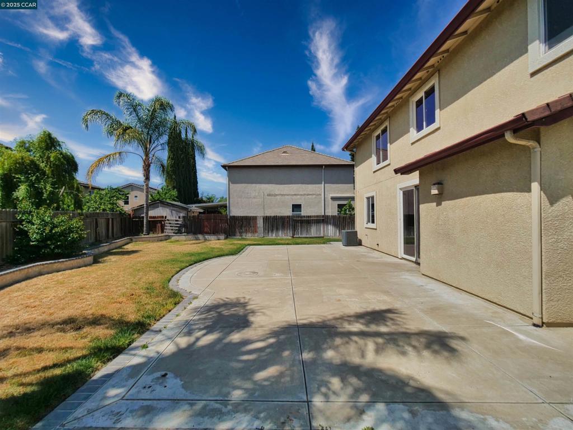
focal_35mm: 14
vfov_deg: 85.7
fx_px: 232
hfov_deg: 102.1
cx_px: 286
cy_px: 215
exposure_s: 1/4000
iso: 320
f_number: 4.5
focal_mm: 7
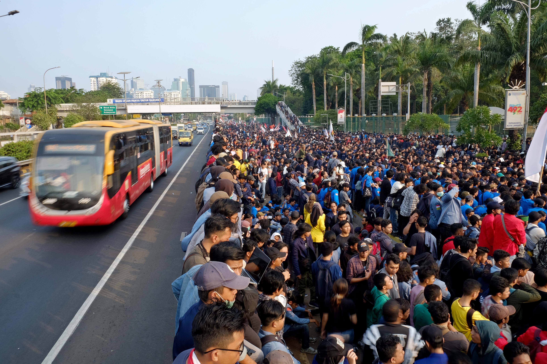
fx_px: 410
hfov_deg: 67.4
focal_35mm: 27
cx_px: 274
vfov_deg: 47.9
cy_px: 182
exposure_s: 1/15
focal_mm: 18
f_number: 18
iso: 200
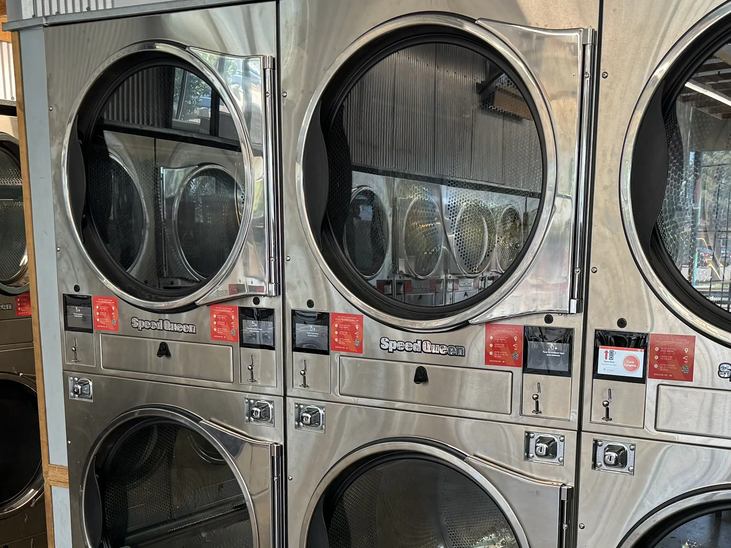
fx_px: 993
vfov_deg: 30.2
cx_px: 464
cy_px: 432
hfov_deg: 40.1
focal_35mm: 47
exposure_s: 1/120
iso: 160
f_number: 1.78
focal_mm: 6.76
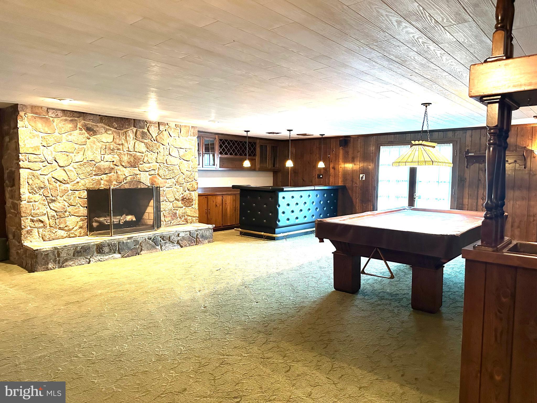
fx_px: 372
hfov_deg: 71.6
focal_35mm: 24
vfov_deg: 56.8
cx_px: 268
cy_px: 202
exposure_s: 1/40
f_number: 1.78
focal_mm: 6.86
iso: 800
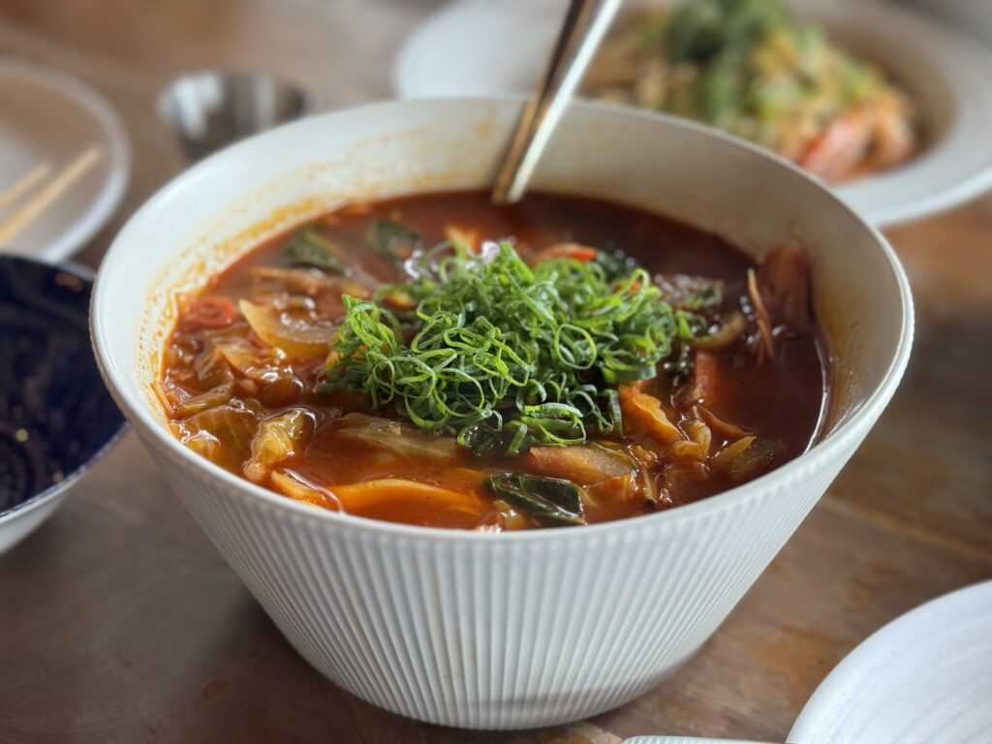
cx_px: 496
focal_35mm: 48
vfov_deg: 30.3
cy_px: 372
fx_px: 1376
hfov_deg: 39.7
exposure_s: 1/60
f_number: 1.78
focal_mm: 6.76
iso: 160
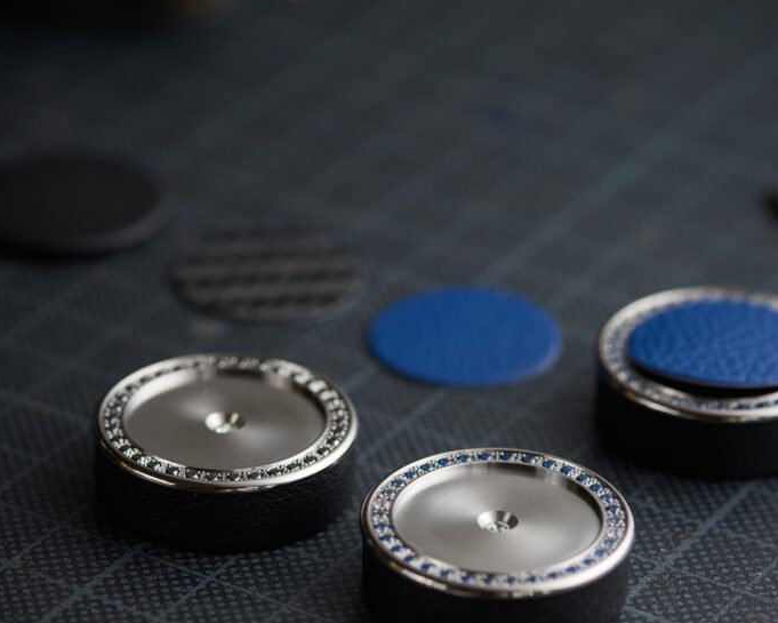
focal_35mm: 149
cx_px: 388
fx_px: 3431
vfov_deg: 10.3
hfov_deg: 12.9
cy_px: 561
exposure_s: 1/125
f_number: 8
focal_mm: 105
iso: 320
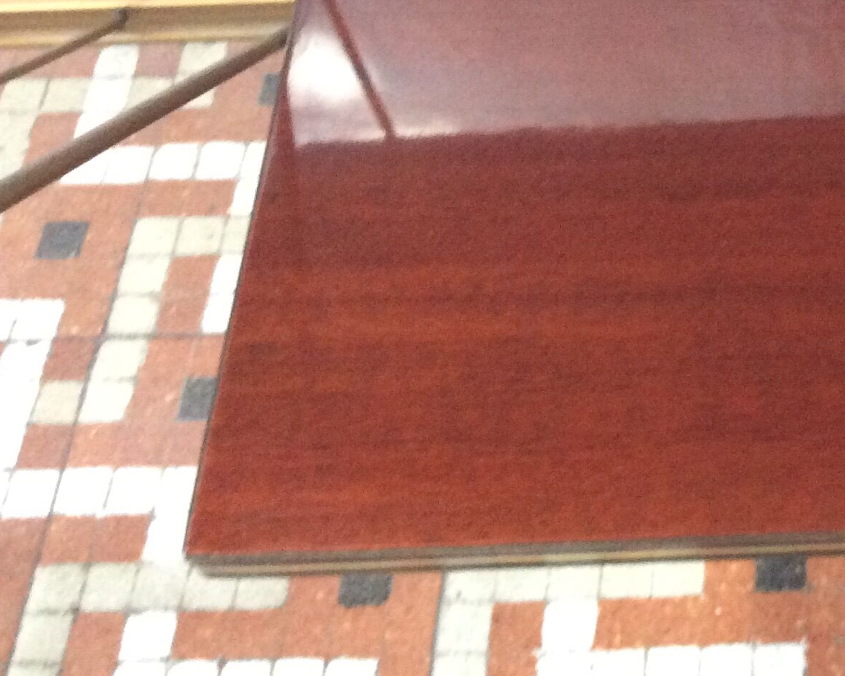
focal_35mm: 69
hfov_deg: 25.7
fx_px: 1725
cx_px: 903
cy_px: 109
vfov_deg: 21.8
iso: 250
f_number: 2.4
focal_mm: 3.3
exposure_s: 1/17
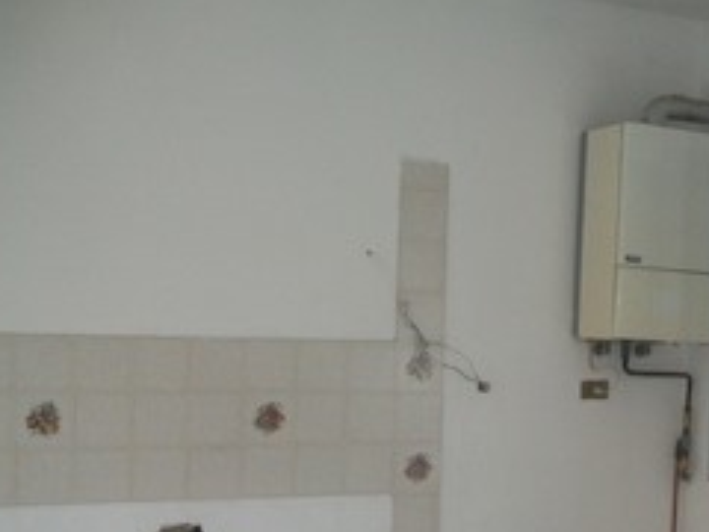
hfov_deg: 30.8
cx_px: 632
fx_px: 1229
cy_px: 449
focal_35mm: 60
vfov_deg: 23.9
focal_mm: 5.7
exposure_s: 1/30
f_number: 2.9
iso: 160
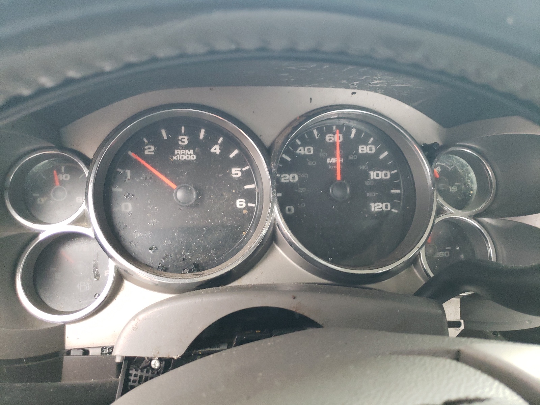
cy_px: 202
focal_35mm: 26
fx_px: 406
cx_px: 270
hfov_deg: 67.3
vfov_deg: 53.1
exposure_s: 1/40
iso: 278
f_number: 1.5
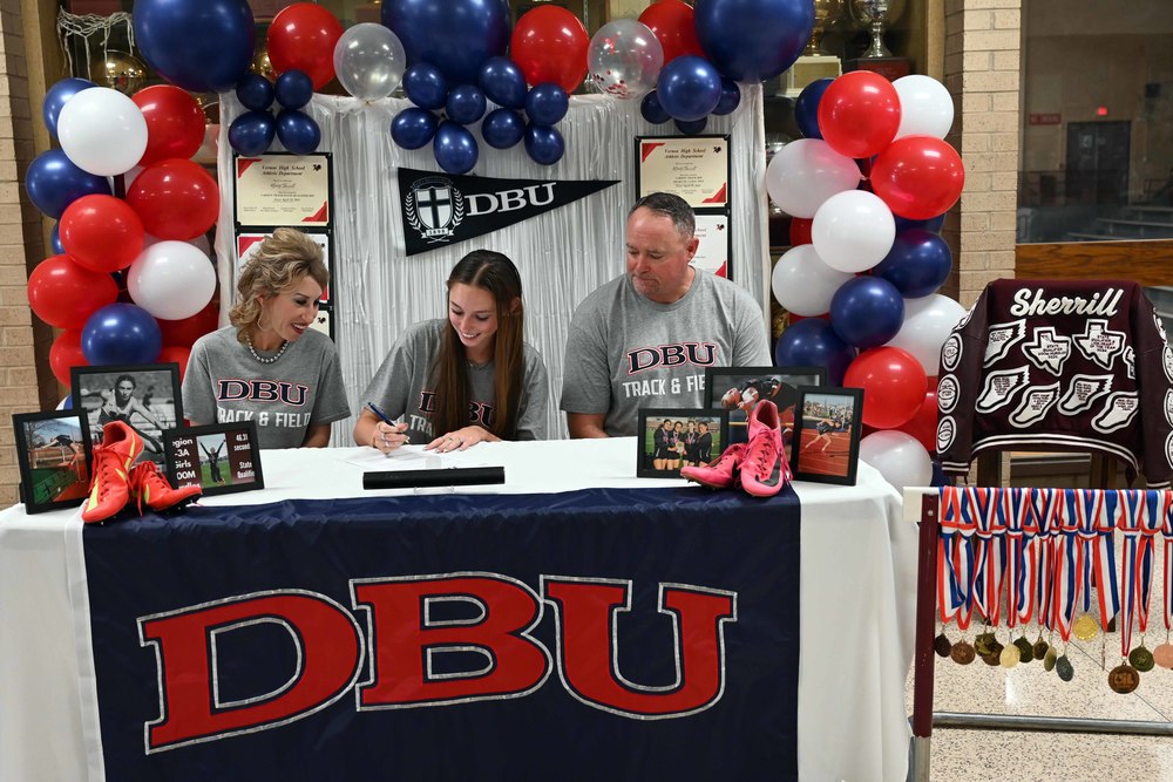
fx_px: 1303
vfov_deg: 33.4
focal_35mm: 40
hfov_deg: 48.5
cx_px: 586
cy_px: 391
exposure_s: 1/125
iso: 2800
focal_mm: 40
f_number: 4
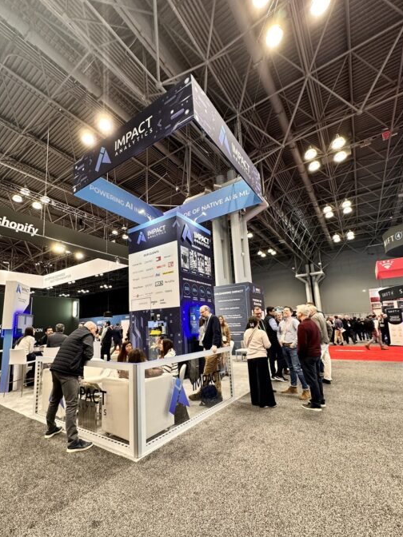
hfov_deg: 77.8
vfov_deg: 94.3
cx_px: 177
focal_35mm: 16
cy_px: 292
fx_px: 248
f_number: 2.2
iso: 200
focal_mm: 2.22
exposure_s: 1/60
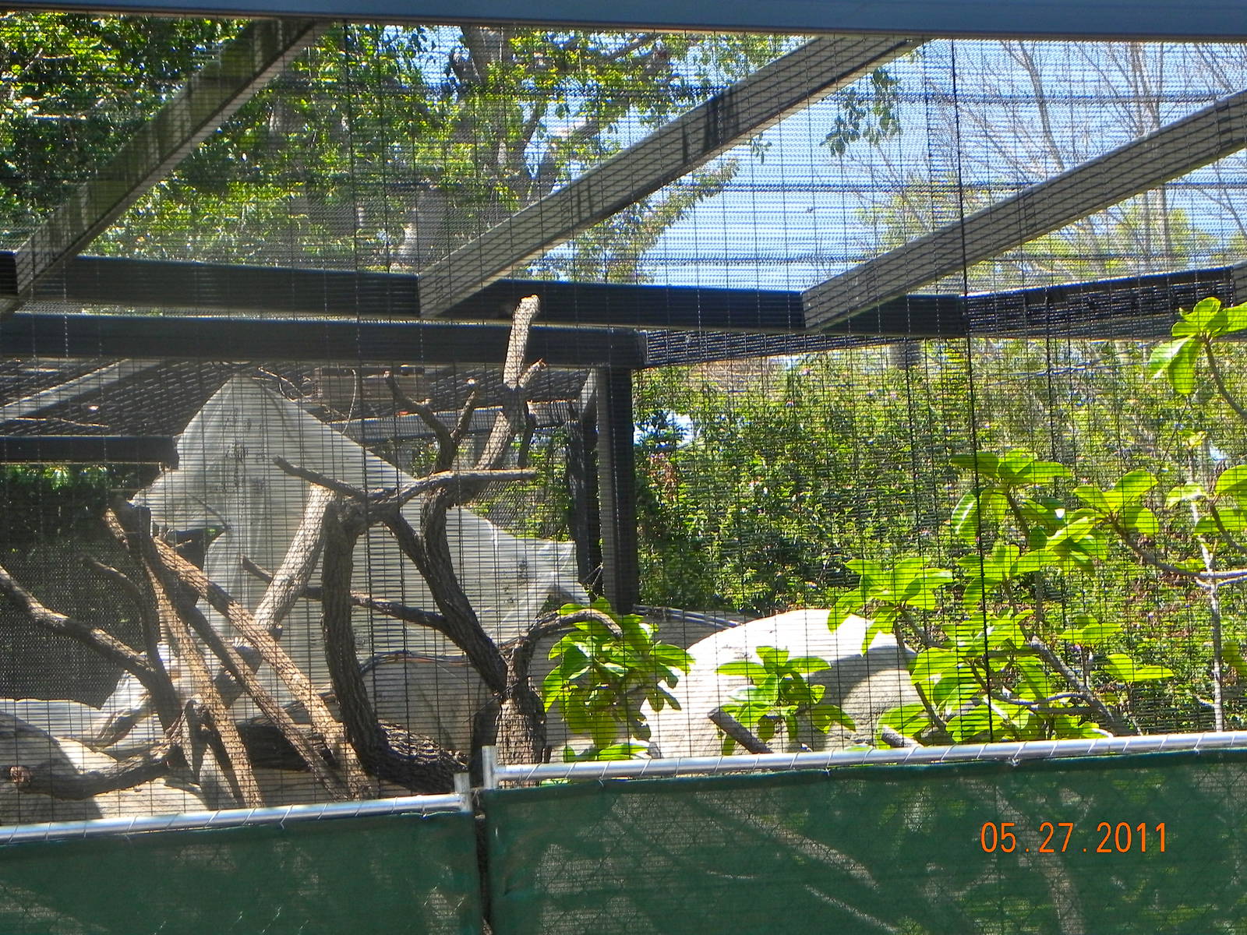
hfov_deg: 15.3
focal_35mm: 129
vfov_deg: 11.5
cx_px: 624
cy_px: 468
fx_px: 4647
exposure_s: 1/240
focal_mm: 23
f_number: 5
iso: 160
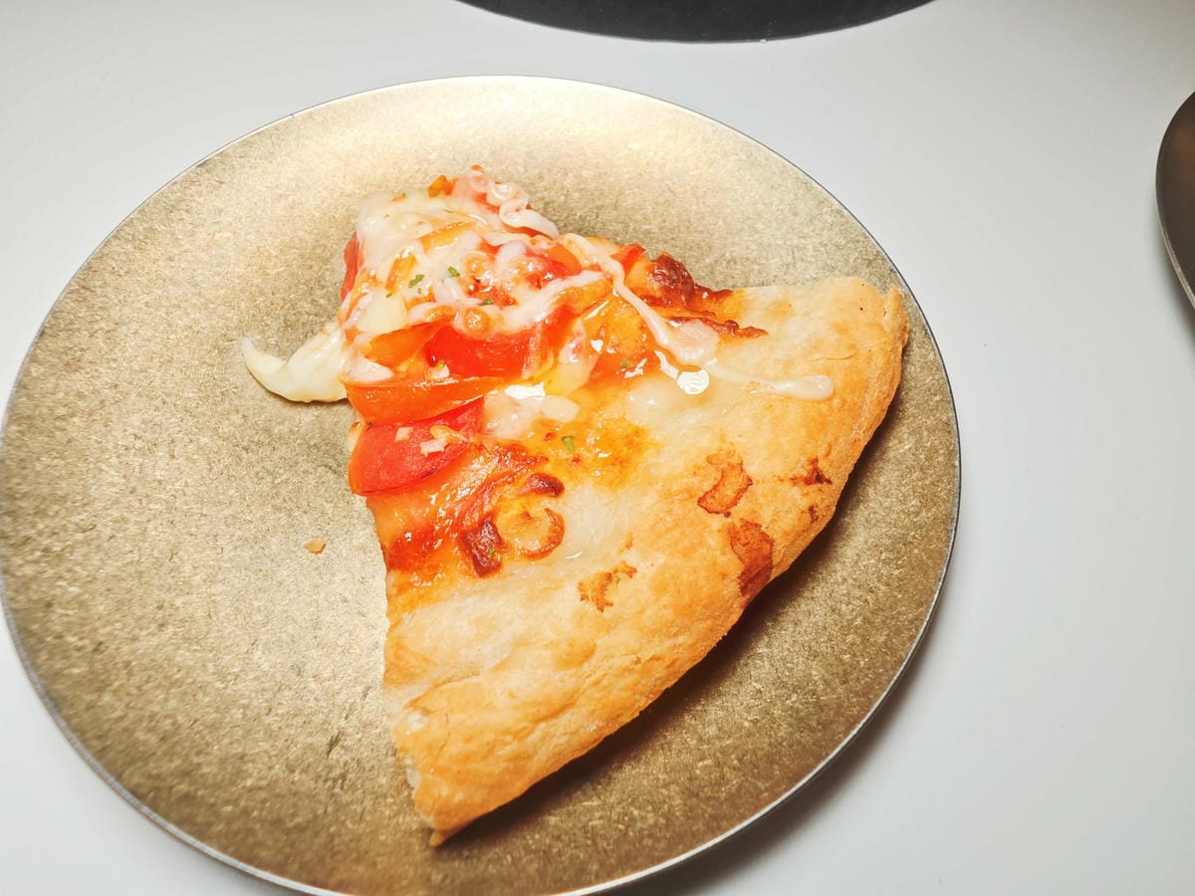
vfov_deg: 68.7
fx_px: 656
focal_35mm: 19
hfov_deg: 84.7
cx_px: 598
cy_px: 448
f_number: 1.8
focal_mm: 2.03
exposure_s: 1/120
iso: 50
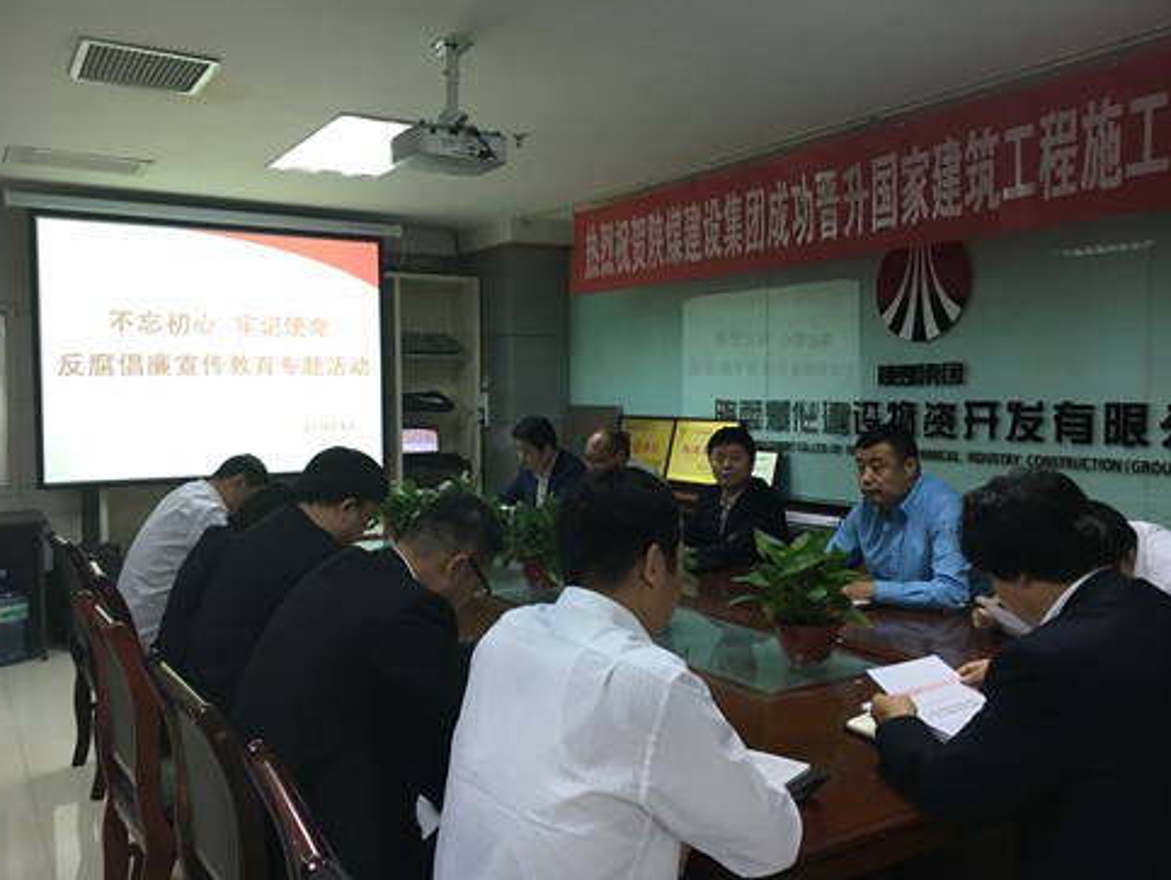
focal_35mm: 30
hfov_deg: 59.9
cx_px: 579
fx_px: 1016
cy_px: 442
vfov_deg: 46.9
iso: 80
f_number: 2.2
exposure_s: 1/33
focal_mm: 4.15
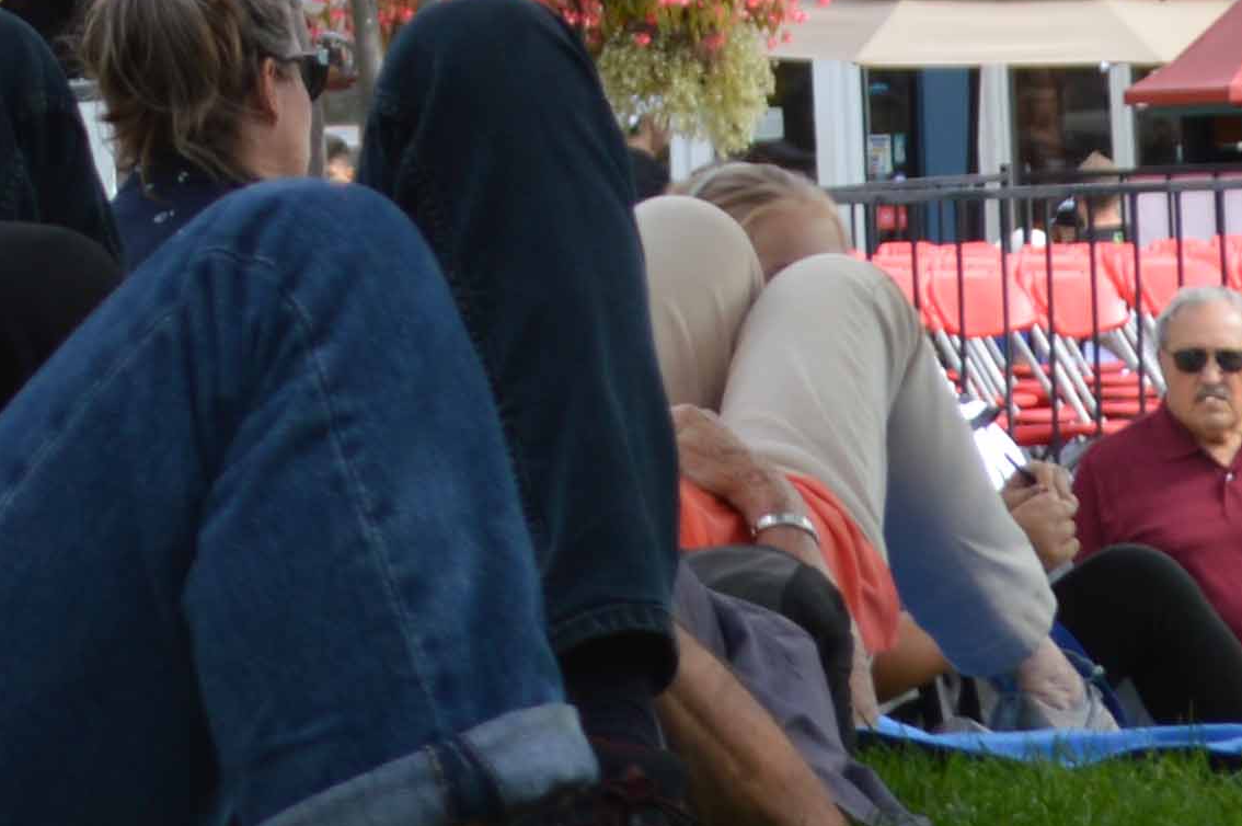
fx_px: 12616
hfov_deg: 5.6
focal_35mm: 366
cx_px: -494
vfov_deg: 3.7
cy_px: -325
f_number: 5.6
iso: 100
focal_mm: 46
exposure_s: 1/125
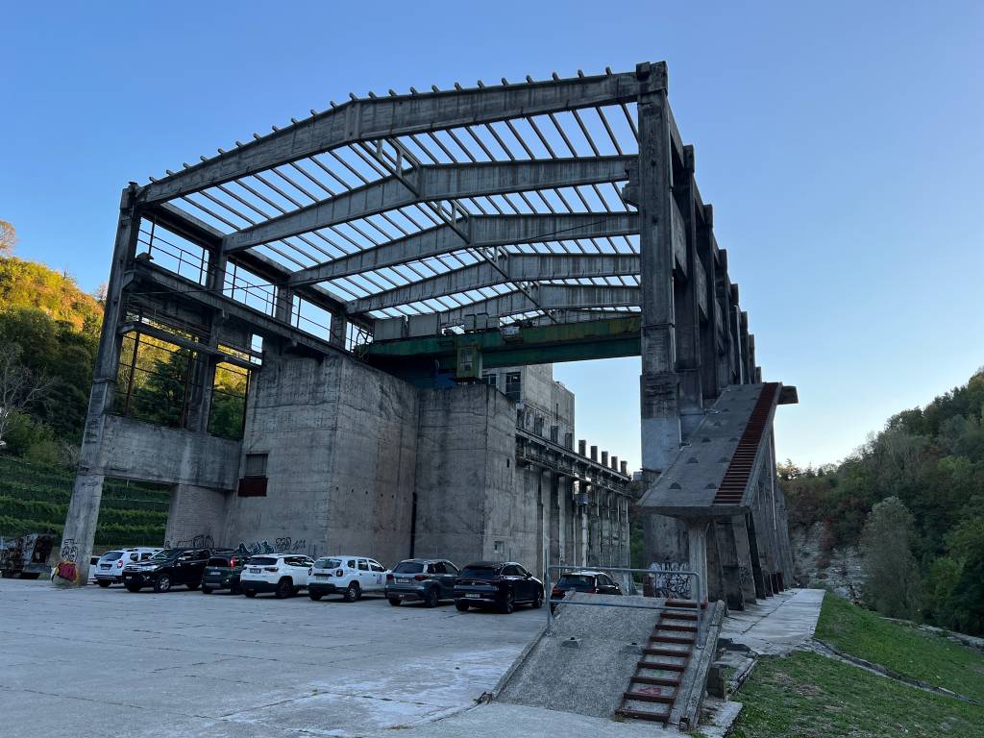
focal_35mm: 26
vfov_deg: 53.1
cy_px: 369
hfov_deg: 67.3
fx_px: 739
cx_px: 492
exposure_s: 1/714
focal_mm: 5.7
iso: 50
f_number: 1.5
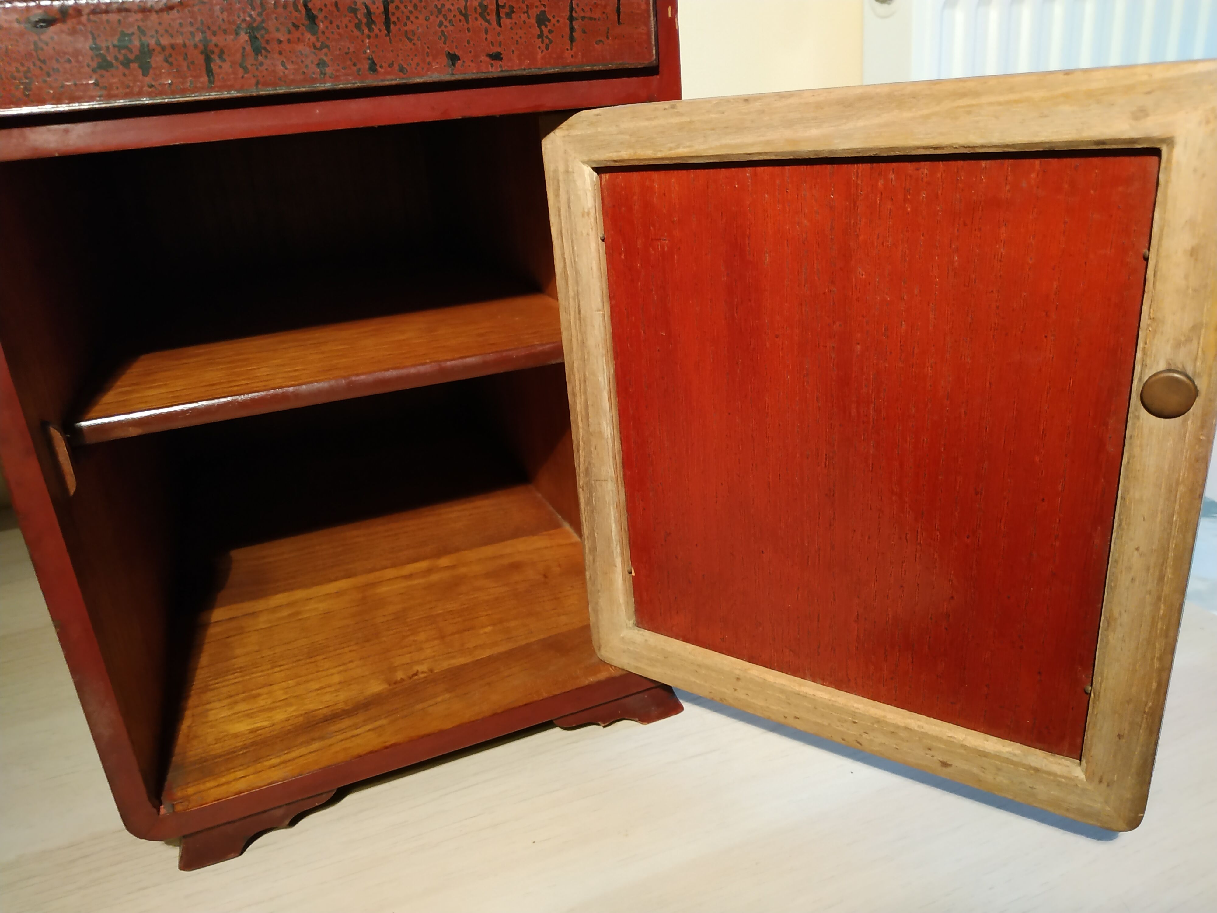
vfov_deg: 56.8
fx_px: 844
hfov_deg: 71.6
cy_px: 456
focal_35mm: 24
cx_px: 608
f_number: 1.9
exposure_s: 1/20
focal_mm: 3.94
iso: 800
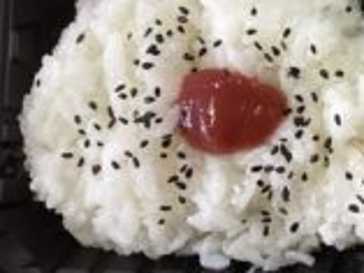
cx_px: 379
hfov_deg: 24.8
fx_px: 779
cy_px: 8
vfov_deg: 19.4
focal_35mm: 74
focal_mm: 3.3
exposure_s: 1/60
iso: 200
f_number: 2.4
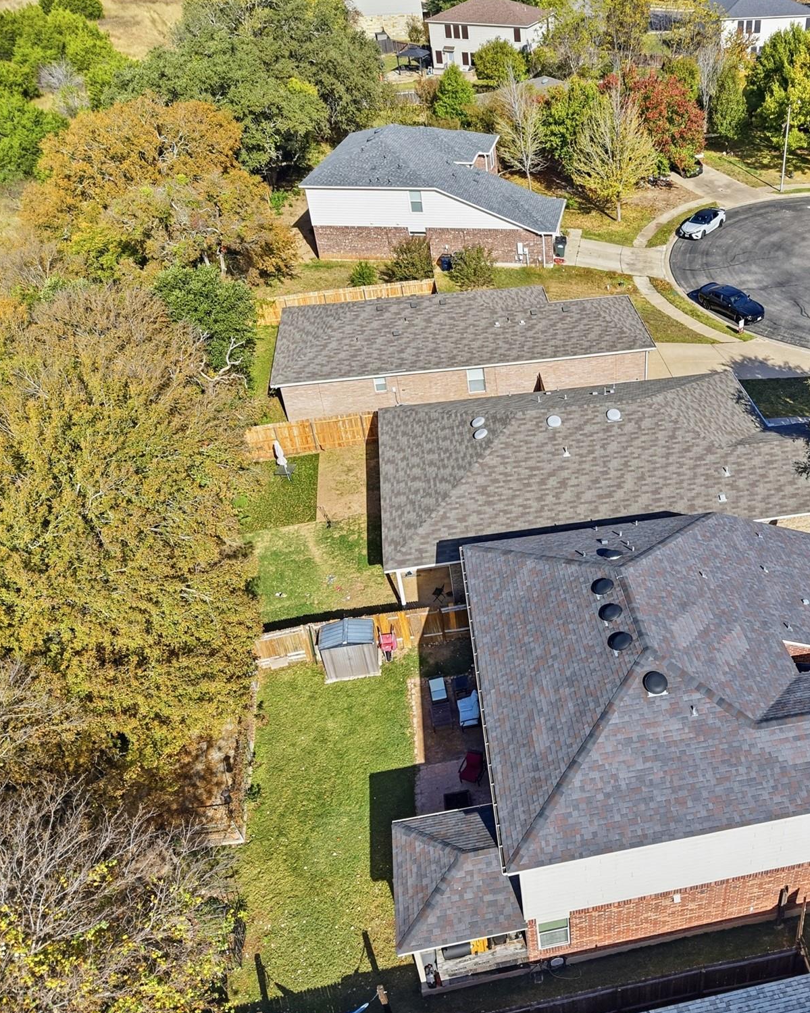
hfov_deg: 44.1
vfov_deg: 55.7
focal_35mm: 32
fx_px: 959
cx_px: 618
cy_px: 514
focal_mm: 8.7
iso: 190
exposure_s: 1/400
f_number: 1.8
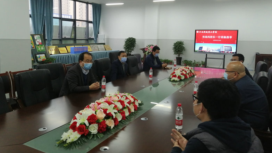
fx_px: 216
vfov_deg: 38.8
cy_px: 63
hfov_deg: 64.3
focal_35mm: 30
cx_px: 134
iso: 160
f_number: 1.8
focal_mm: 3.88
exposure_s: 1/50
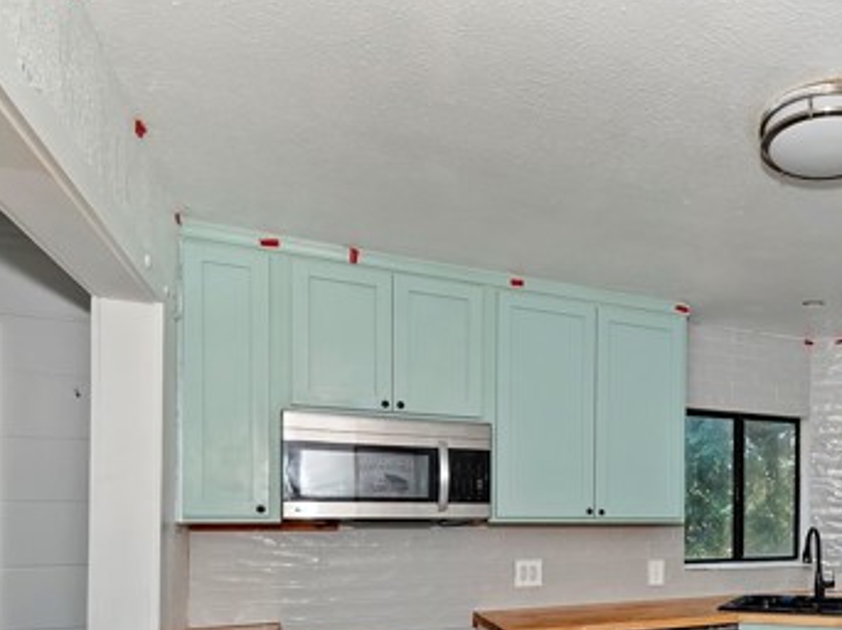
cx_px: 704
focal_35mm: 27
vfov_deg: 48.1
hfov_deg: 58.9
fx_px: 656
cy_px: 513
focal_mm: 10
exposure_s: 1/30
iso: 400
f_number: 8
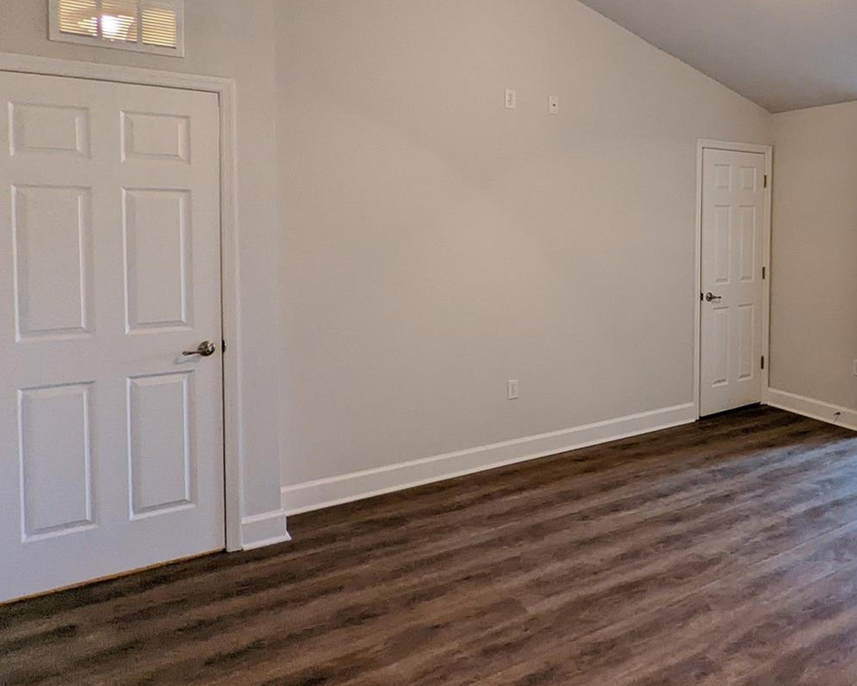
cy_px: 248
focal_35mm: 25
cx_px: 597
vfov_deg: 56.0
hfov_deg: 65.6
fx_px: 634
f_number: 2.2
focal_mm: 2.35
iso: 227
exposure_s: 1/120
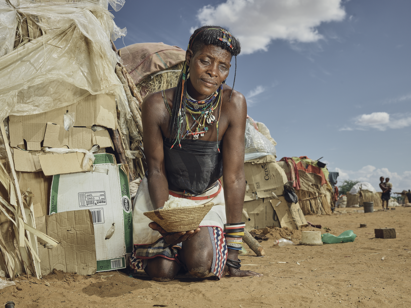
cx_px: 206
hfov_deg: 47.9
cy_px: 154
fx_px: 463
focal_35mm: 39
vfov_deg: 36.8
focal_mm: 50
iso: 100
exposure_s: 1/750
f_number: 9.5
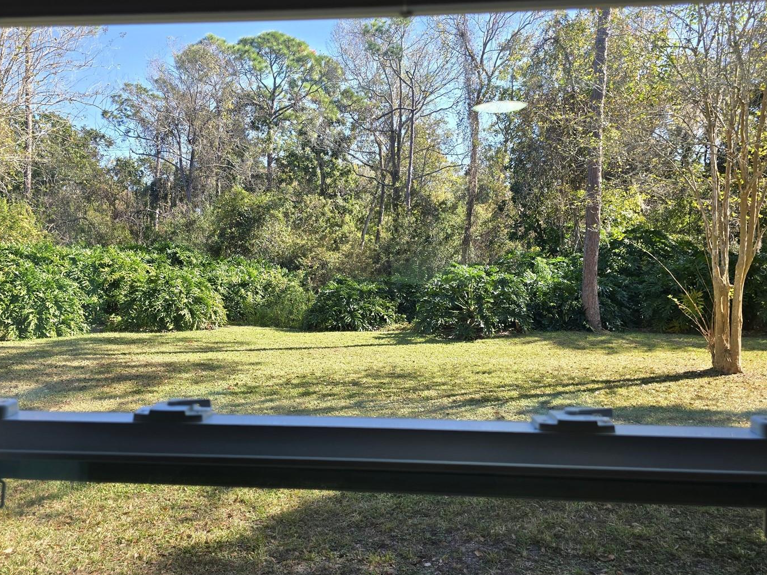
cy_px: 270
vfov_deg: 51.3
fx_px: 598
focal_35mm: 27
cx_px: 363
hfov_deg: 65.3
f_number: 1.7
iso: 12
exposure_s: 1/123
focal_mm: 6.3
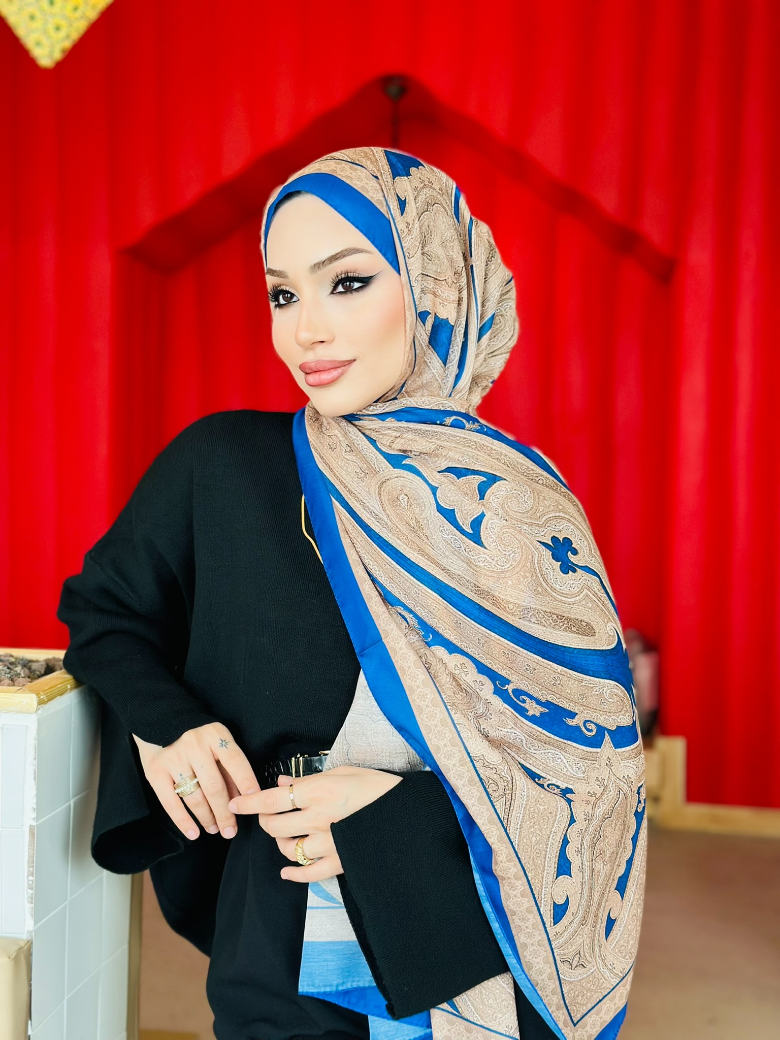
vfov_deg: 39.7
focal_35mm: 48
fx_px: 1442
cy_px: 520
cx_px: 390
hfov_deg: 30.3
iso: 125
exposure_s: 1/100
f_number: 1.78
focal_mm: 6.86
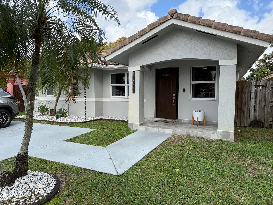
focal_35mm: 24
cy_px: 102
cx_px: 136
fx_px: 189
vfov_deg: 56.8
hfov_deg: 71.6
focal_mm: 6.76
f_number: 1.78
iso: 100
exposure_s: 1/2232
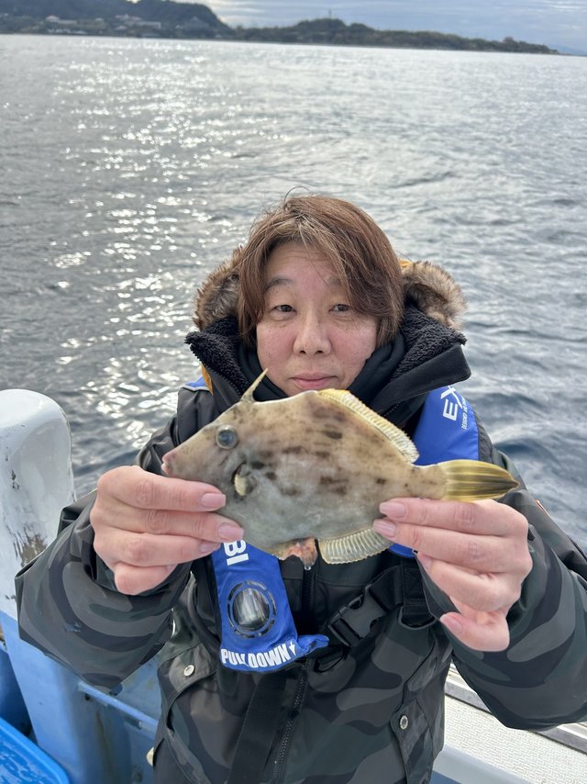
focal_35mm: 26
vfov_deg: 67.3
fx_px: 588
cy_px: 392
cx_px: 294
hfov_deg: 53.0
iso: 50
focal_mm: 5.7
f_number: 1.5
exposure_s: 1/1488
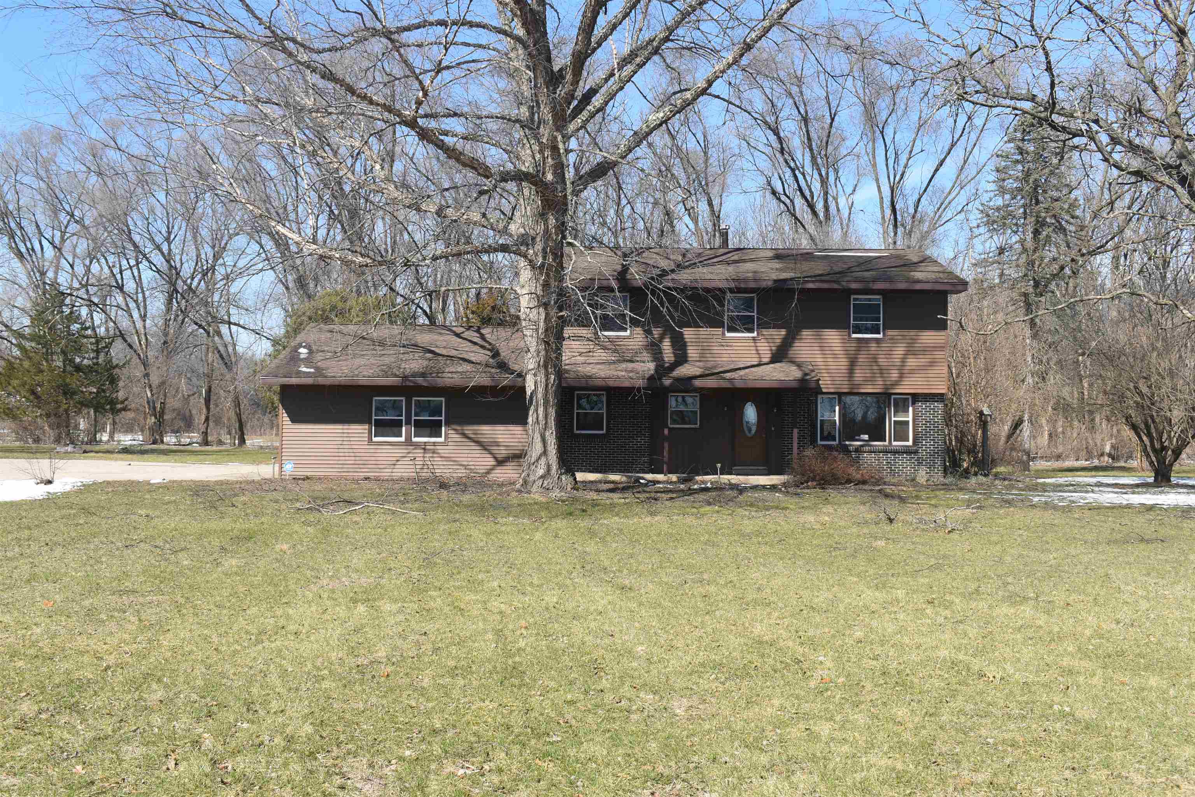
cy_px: 398
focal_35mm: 36
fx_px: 1195
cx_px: 598
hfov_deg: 53.1
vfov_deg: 36.9
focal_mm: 24
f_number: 9
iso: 200
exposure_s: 1/320
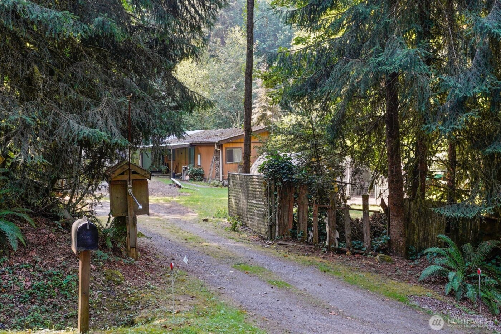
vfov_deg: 33.4
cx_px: 250
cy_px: 167
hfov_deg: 48.5
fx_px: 557
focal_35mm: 40
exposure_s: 1/20
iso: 400
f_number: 8
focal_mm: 27
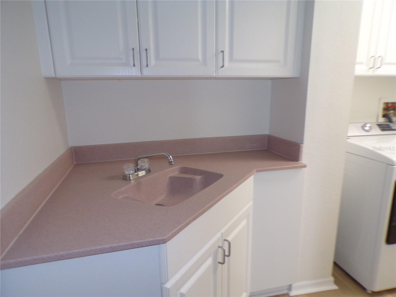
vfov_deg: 56.8
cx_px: 198
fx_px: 275
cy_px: 148
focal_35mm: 24
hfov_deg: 71.6
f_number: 3
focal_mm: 4.3
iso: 200
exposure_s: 1/34
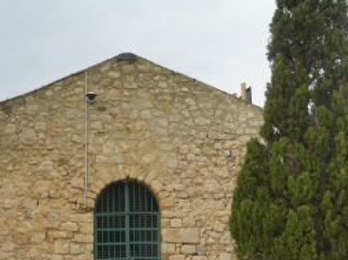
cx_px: 129
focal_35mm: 38
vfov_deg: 37.2
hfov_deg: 48.5
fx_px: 381
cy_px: 173
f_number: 4
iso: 100
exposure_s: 1/160
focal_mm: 4.3
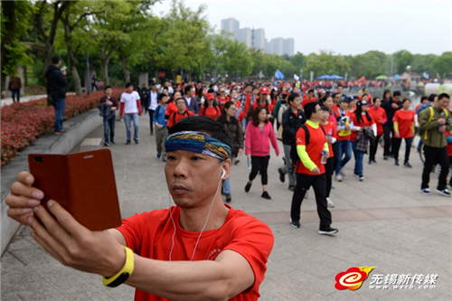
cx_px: 226
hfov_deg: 50.7
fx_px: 477
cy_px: 150
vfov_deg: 35.0
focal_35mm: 38
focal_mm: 38
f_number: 5.6
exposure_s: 1/160
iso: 200
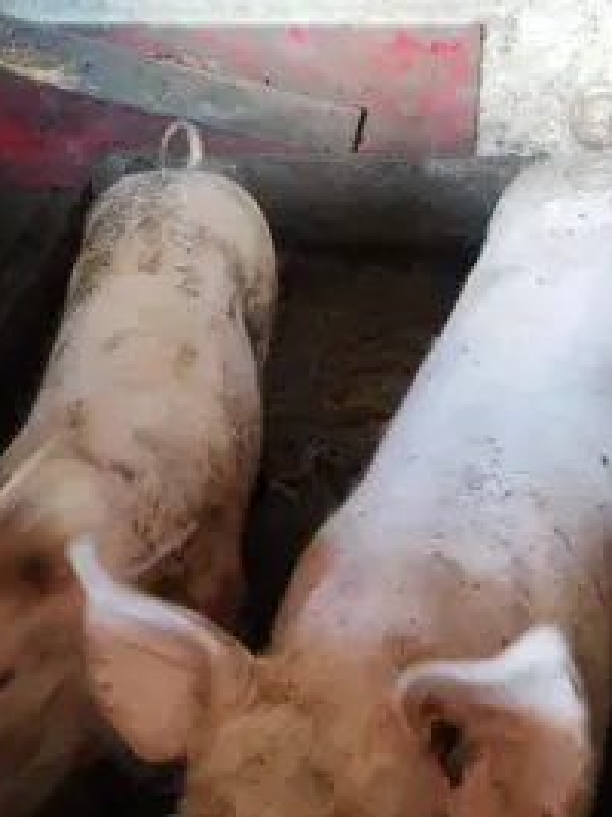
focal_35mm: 39
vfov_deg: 47.6
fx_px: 920
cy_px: 483
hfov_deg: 36.8
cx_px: 327
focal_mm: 4.75
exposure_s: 1/16.7
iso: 806
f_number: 1.8
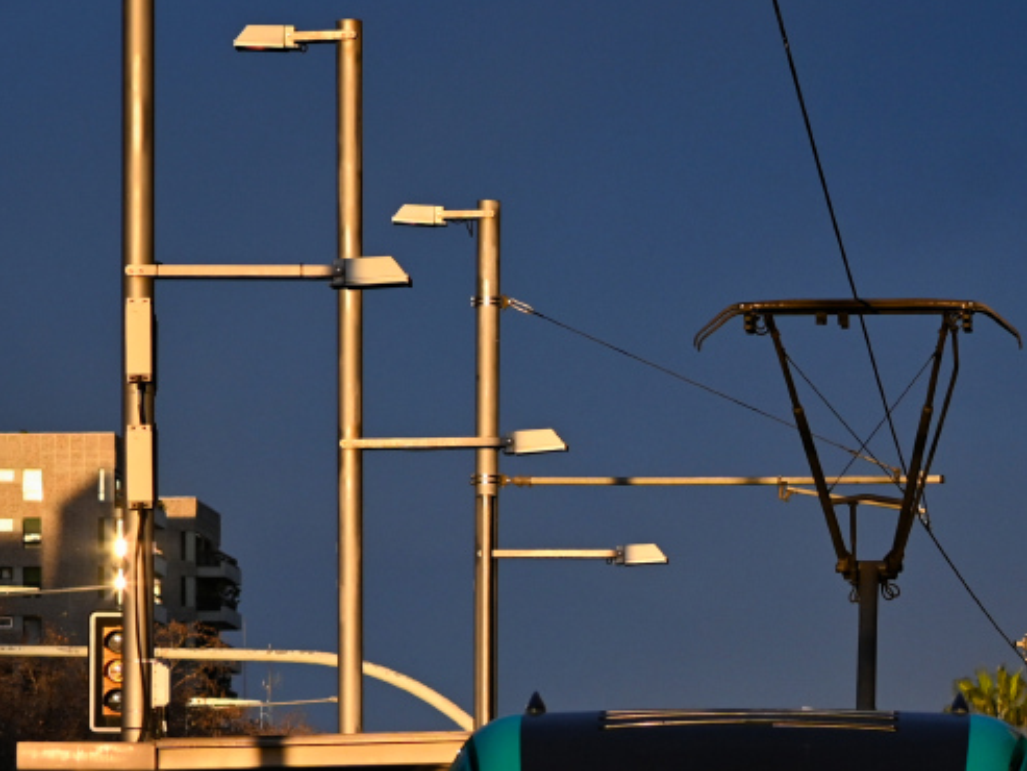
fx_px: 9593
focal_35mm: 323
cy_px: 828
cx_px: 1119
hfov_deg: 6.1
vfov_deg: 4.6
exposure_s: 1/500
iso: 200
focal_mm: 85
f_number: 5.6
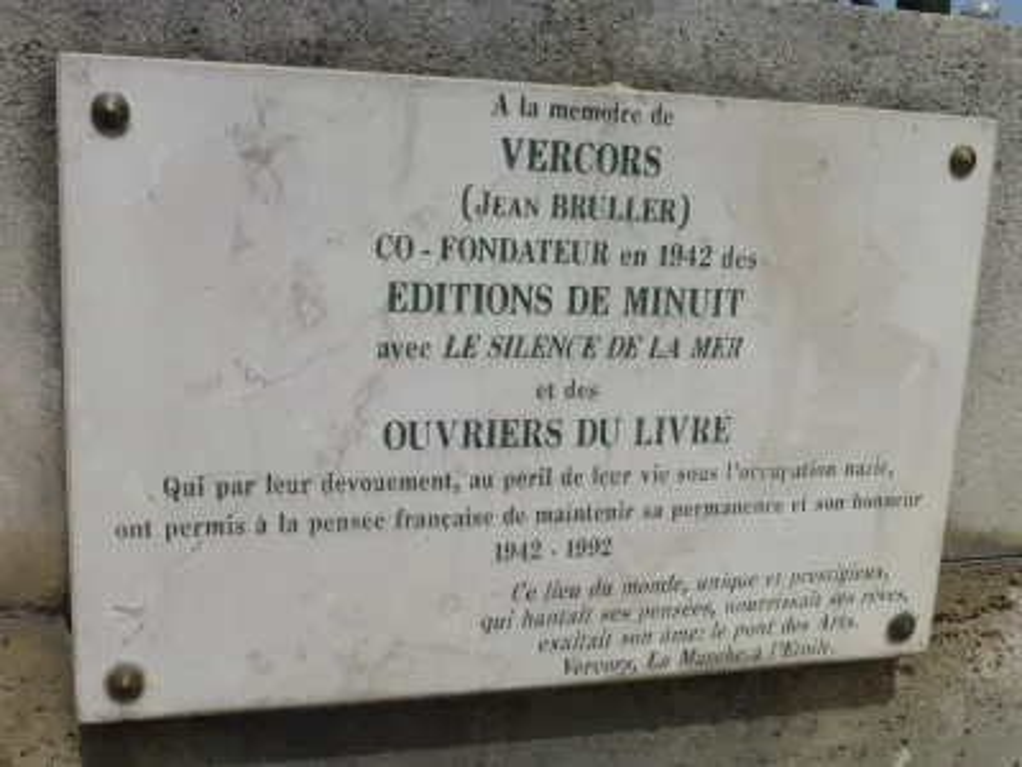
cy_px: 384
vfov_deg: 36.8
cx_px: 511
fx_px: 1151
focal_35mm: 39
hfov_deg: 47.9
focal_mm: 6.9
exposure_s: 1/2000
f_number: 4.5
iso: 100
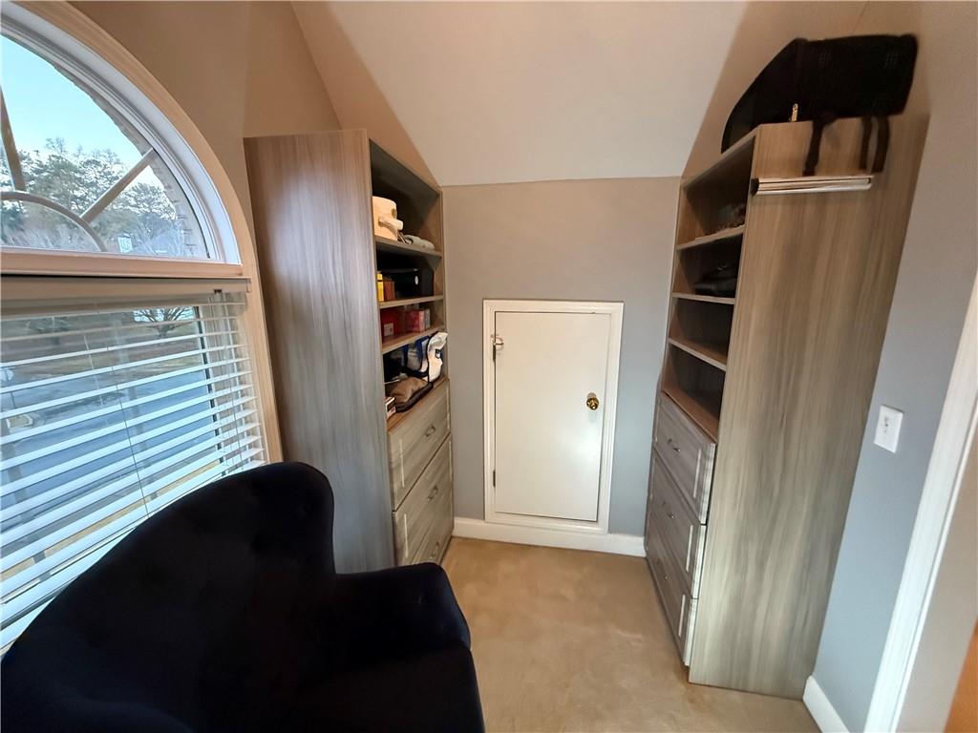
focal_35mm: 14
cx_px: 489
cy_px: 366
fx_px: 396
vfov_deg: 85.7
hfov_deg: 102.1
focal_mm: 2.22
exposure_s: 1/60
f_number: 2.2
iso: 1250
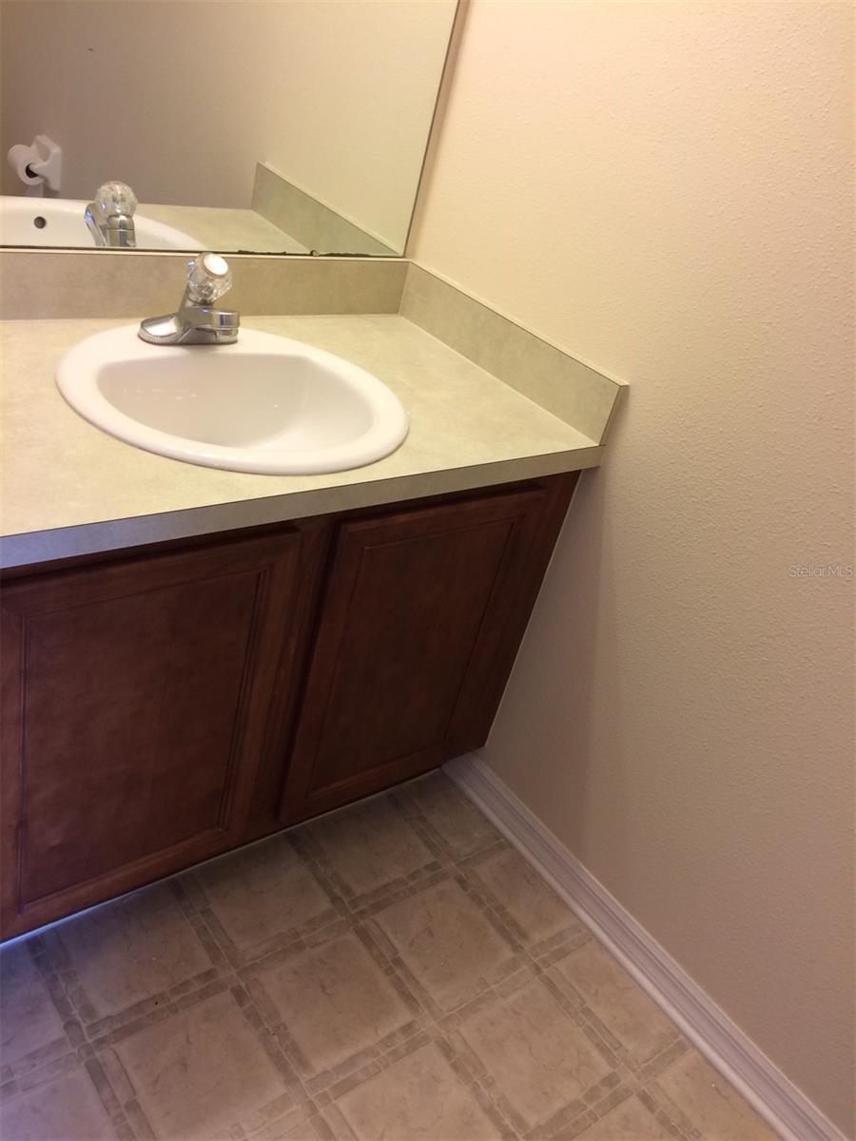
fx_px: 956
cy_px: 570
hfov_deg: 48.2
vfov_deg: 61.7
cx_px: 428
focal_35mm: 29
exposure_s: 1/30
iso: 40
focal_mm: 4.15
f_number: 2.2
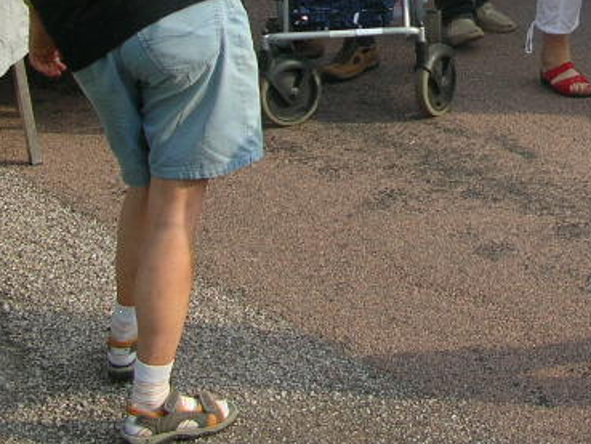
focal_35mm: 97
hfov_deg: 19.7
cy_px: -107
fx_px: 1657
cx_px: 586
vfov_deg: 14.7
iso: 50
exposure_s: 1/412
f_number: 2.8
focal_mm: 5.8
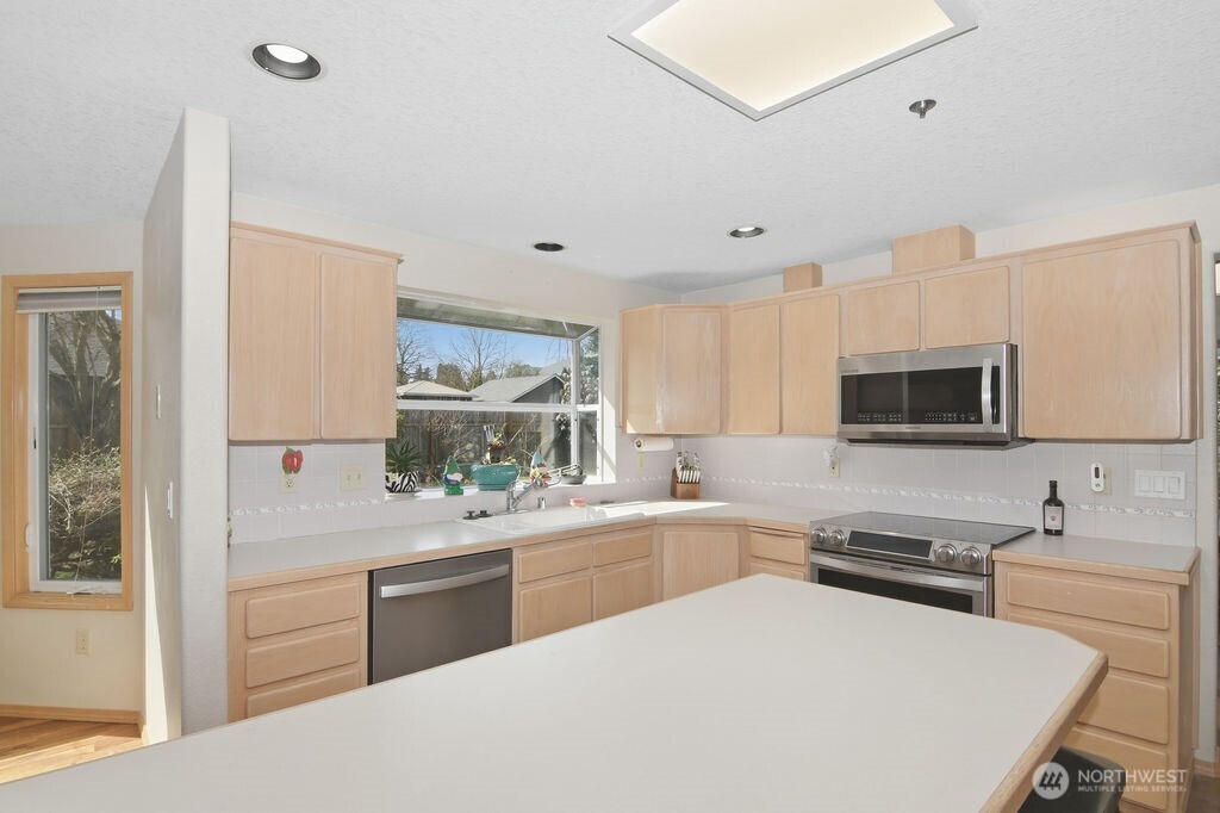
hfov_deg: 96.8
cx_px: 610
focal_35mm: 16
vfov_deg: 73.7
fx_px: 542
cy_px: 406
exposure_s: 1/80
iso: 320
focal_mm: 11
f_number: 10
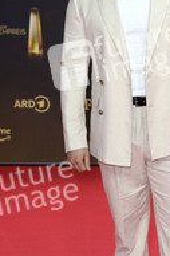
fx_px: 1157
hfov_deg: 8.4
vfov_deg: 12.6
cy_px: 126
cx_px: 155
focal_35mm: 163
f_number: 5
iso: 1000
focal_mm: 78
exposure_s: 1/250
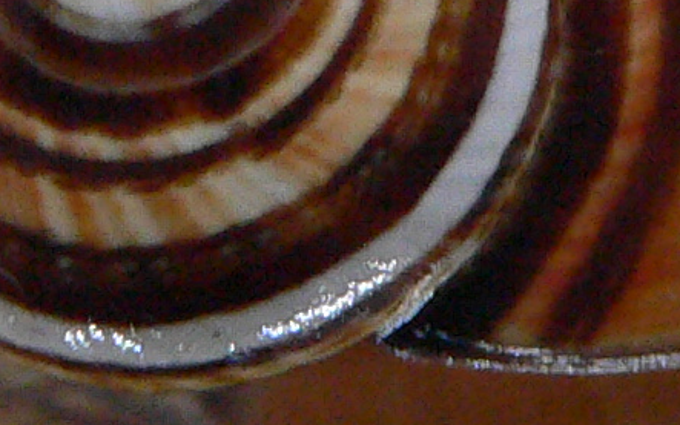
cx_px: 305
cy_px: -89
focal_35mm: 169
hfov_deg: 12.4
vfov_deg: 7.7
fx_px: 3132
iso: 200
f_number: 2.8
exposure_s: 1/50
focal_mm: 4.6
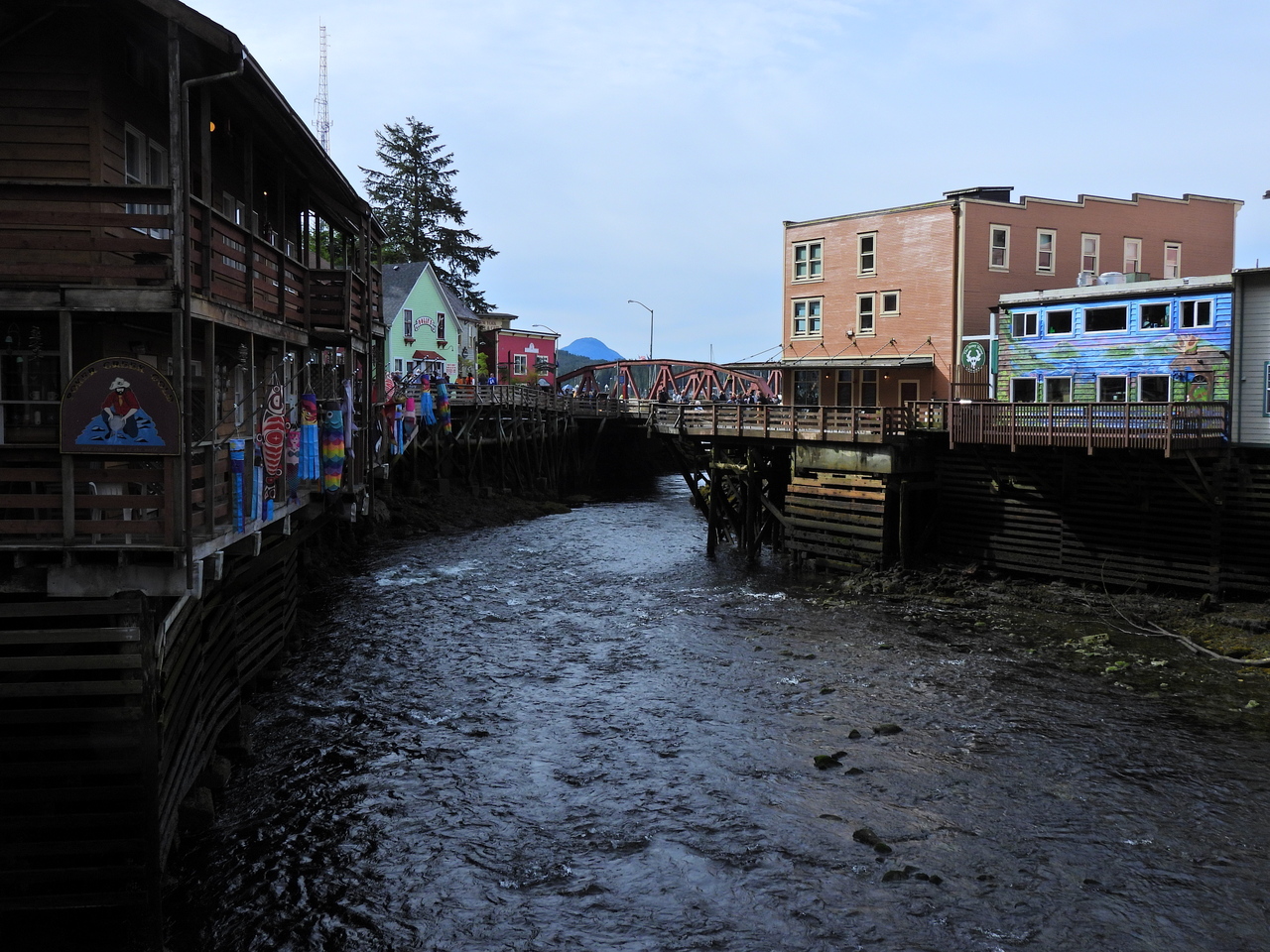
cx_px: 635
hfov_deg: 52.6
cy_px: 476
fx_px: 1284
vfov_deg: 40.7
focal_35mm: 35
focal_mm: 6.2
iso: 100
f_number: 3.2
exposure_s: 1/1600
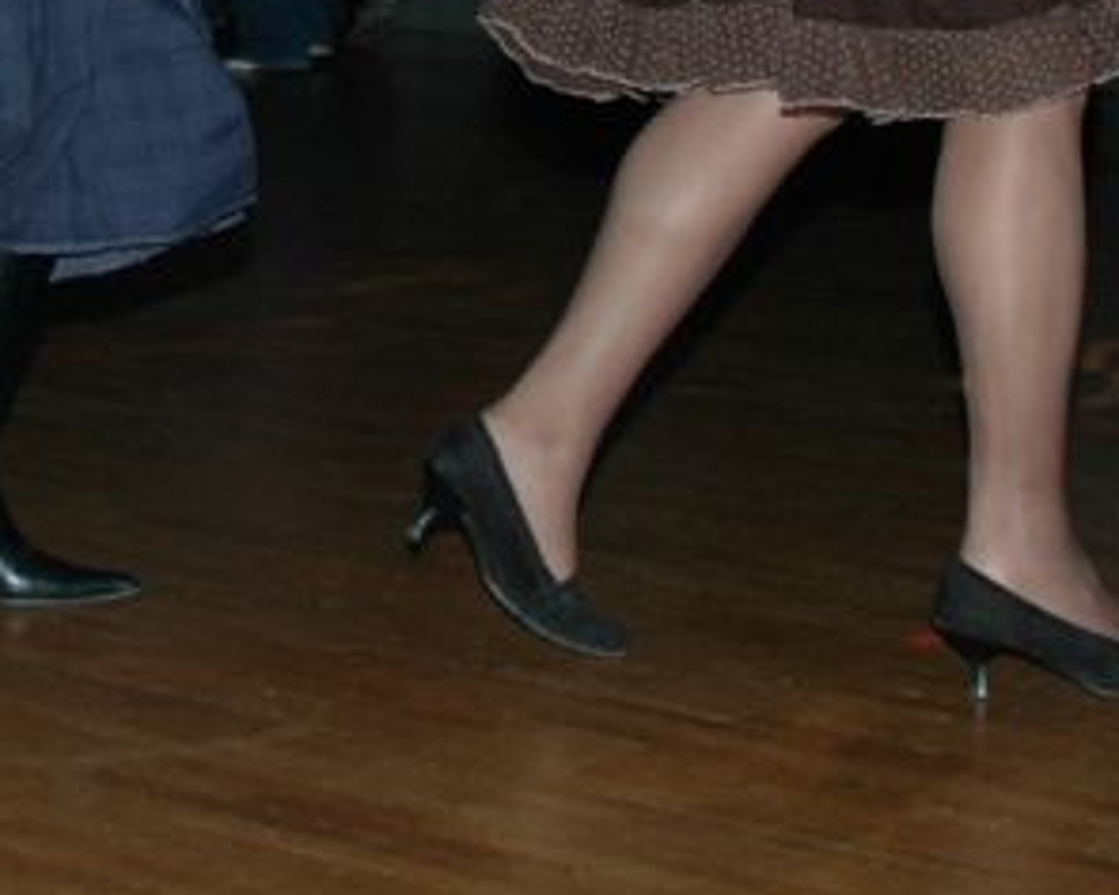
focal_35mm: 129
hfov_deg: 14.6
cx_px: -72
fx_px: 4272
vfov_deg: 11.5
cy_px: -406
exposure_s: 1/60
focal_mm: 18
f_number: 4
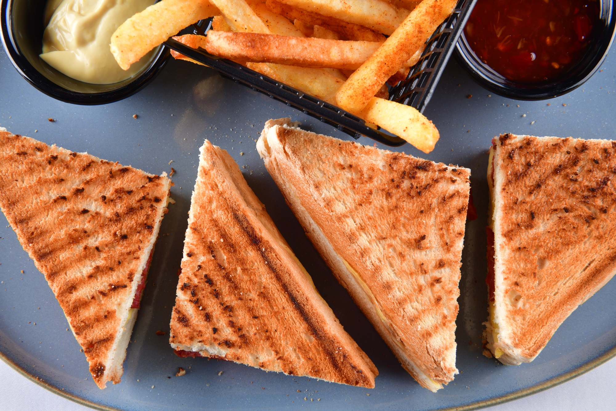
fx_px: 770
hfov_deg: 43.6
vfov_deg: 29.9
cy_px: 206
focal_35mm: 45
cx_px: 308
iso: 80
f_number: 18
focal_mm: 45
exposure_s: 1/160
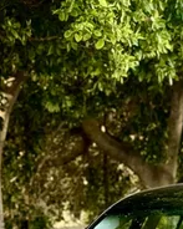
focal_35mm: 183
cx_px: 215
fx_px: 1240
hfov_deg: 8.4
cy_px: 300
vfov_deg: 10.3
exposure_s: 1/418
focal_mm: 6.76
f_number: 1.78
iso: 100
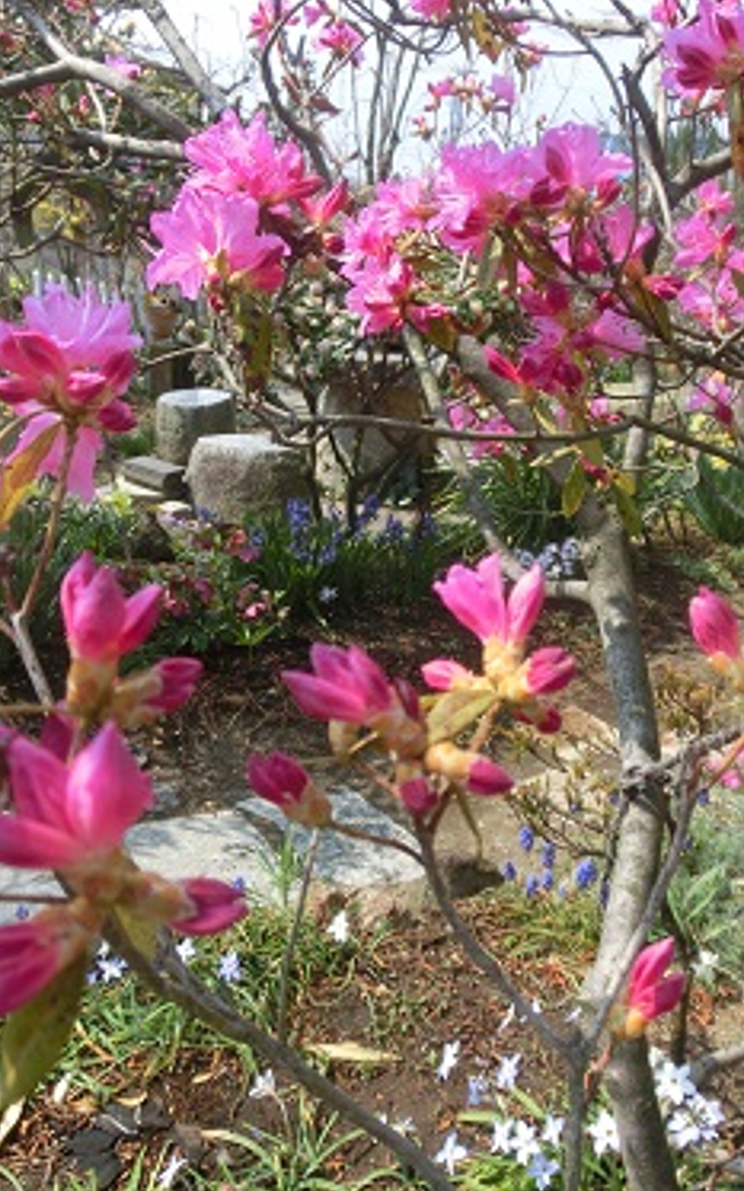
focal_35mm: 36
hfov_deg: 35.3
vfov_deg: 54.0
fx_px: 1168
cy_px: 589
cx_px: 385
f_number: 3.3
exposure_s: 1/640
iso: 80
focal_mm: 4.4
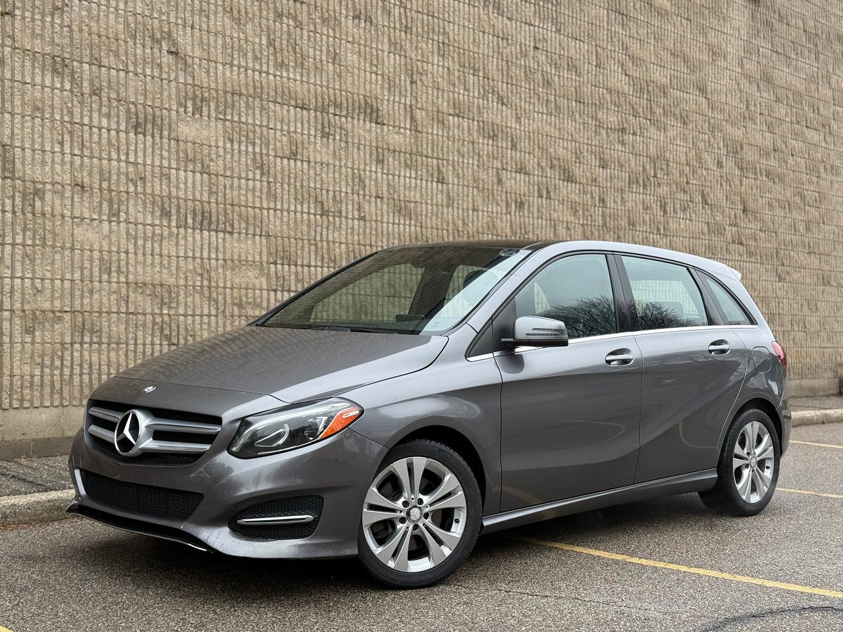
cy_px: 316
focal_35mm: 48
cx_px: 422
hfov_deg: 39.7
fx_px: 1169
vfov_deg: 30.3
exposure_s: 1/1353
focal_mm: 6.76
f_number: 1.78
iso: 80
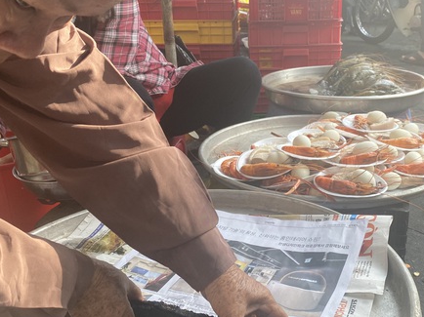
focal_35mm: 41
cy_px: 166
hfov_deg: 45.3
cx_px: 272
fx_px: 502
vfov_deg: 35.1
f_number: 1.8
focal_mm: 4.25
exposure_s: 1/405
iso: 32
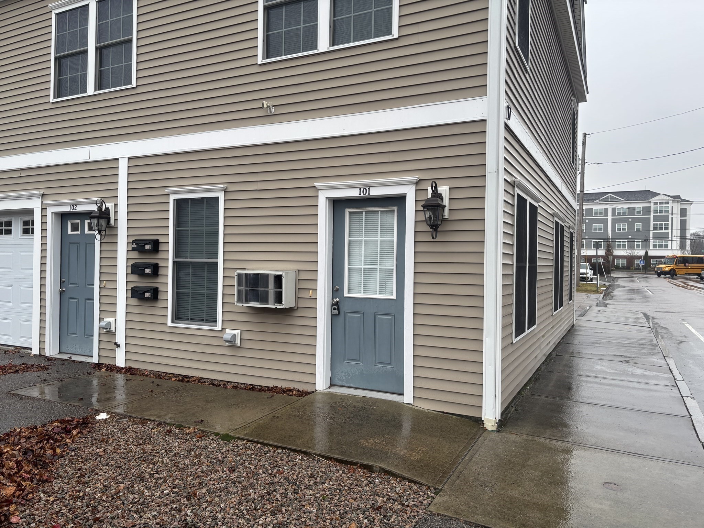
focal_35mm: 26
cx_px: 352
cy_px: 264
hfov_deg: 67.3
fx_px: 529
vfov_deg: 53.1
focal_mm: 5.96
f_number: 1.6
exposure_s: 1/121
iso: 40
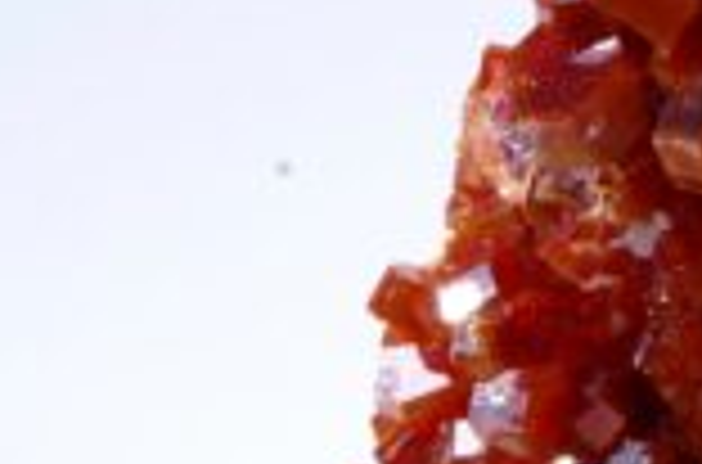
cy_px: 367
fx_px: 4258
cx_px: 1242
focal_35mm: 219
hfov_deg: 9.0
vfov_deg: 6.2
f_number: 18
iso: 100
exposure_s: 1/8
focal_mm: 37.5
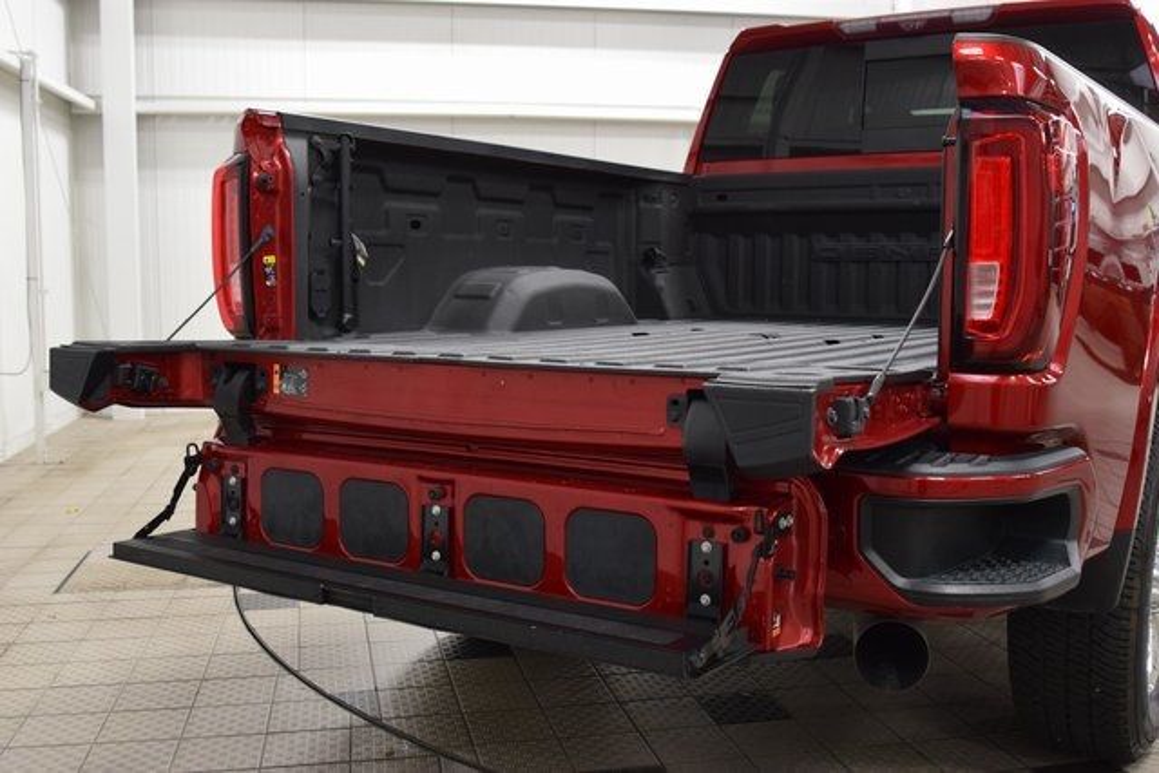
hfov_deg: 53.1
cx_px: 580
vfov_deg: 36.9
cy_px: 386
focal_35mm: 36
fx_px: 1159
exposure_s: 1/60
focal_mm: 24
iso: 1600
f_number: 4.5
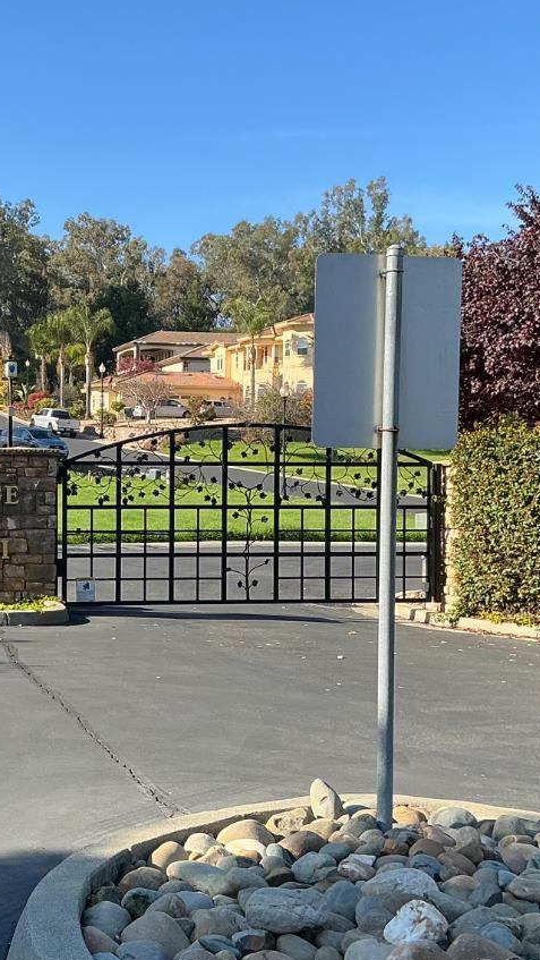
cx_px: 26
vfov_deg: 38.5
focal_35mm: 54
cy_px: 524
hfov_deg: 21.6
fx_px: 1373
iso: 25
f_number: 1.8
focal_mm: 3
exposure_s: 1/978
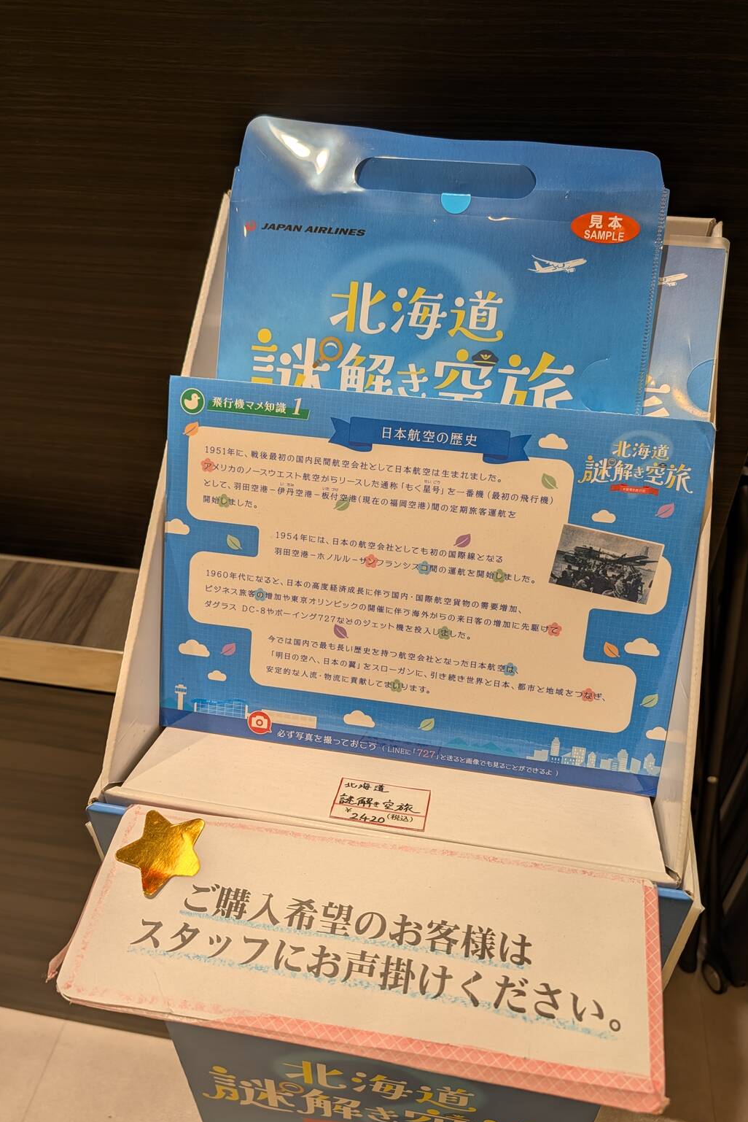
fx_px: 810
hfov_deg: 49.6
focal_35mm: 26
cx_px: 392
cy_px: 581
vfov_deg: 69.4
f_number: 1.68
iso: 22
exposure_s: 1/737
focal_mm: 6.9
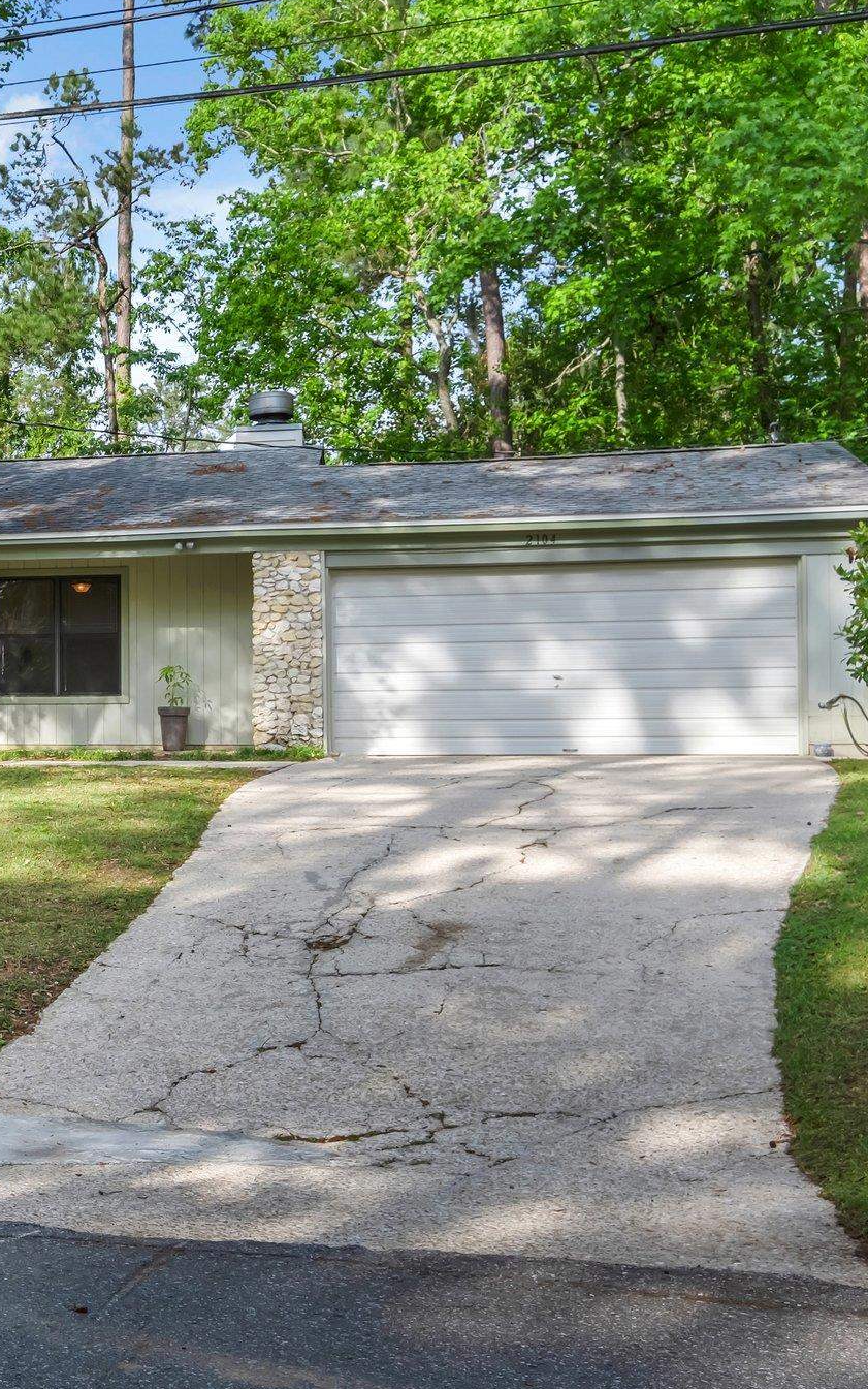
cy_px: 692
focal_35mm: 45
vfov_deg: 44.4
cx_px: -106
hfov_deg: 26.2
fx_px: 1703
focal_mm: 19.1
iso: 320
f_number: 8
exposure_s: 1/550
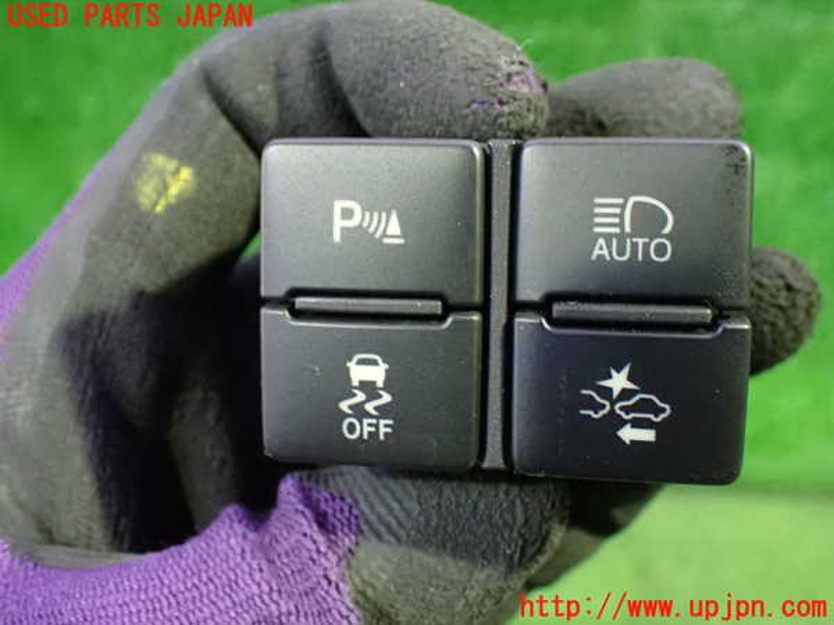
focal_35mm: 44
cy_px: 312
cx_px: 417
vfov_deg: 32.9
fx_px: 1060
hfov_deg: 42.9
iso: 1600
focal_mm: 7.84
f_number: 2.9
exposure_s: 1/20
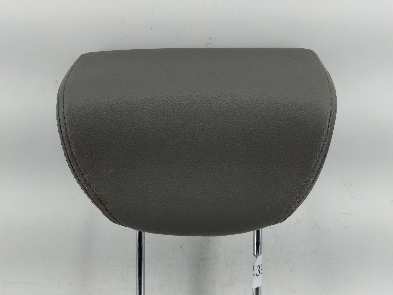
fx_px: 284
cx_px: 196
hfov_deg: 69.4
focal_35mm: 25
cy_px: 148
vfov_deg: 54.9
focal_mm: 4.38
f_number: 1.73
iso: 55
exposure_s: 1/158
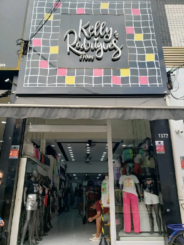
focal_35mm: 26
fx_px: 184
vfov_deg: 67.3
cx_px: 92
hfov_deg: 53.1
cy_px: 122
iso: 50
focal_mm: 4.3
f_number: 2.4
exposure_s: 1/294
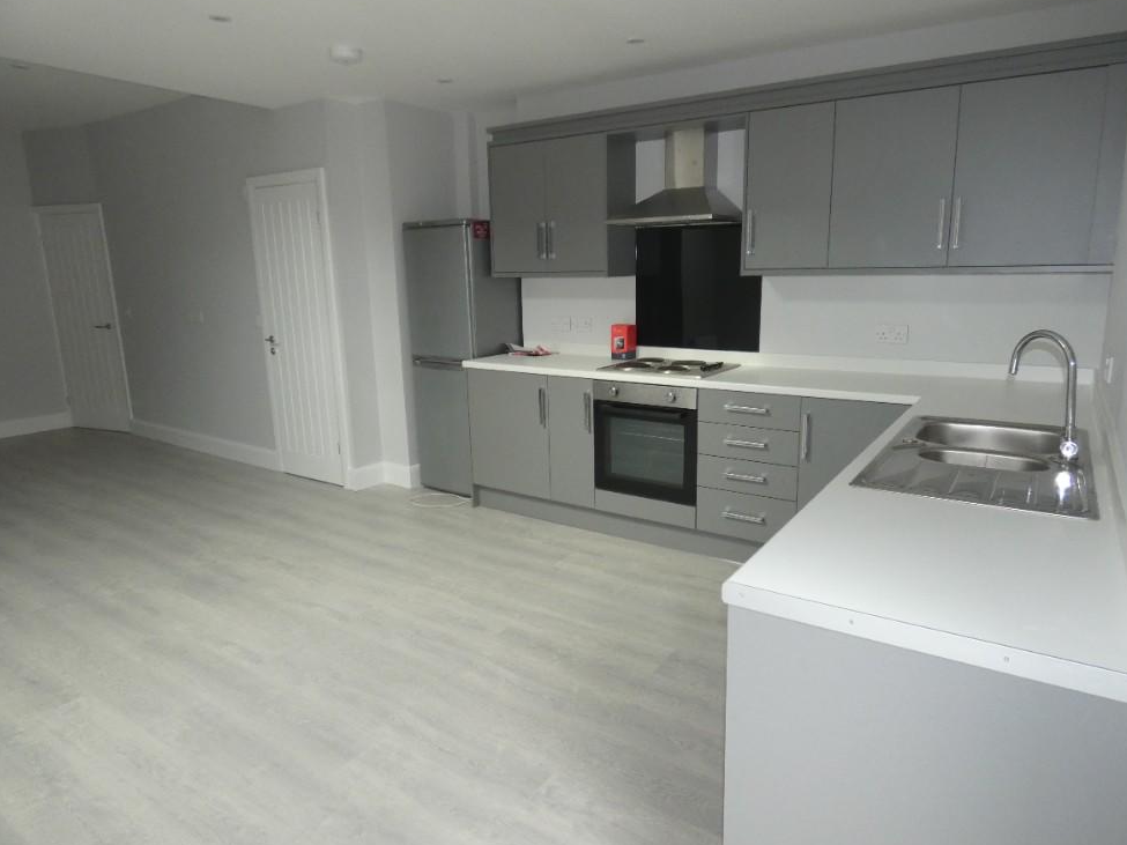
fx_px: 684
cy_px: 427
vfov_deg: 63.4
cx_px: 588
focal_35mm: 21
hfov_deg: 79.0
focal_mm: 3.6
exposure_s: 1/60
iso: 320
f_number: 2.8
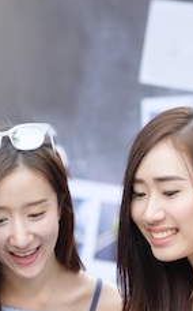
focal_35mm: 278
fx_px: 2346
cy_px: 276
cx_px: 26
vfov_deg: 7.5
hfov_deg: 4.7
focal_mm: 60
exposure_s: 1/250
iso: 200
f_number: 2.8
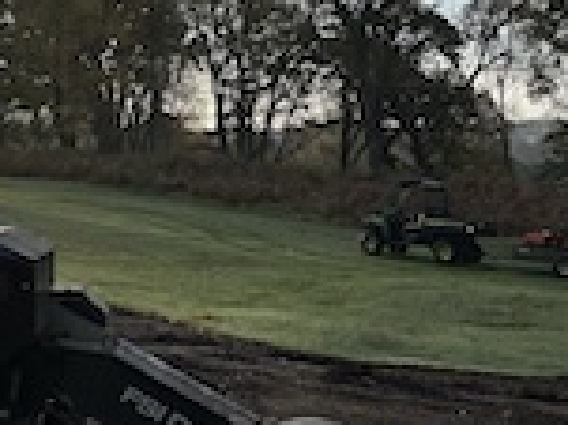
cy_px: 267
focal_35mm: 59
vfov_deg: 24.7
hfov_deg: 32.0
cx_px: 124
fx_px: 967
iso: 80
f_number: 1.78
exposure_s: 1/4545
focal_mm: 6.86
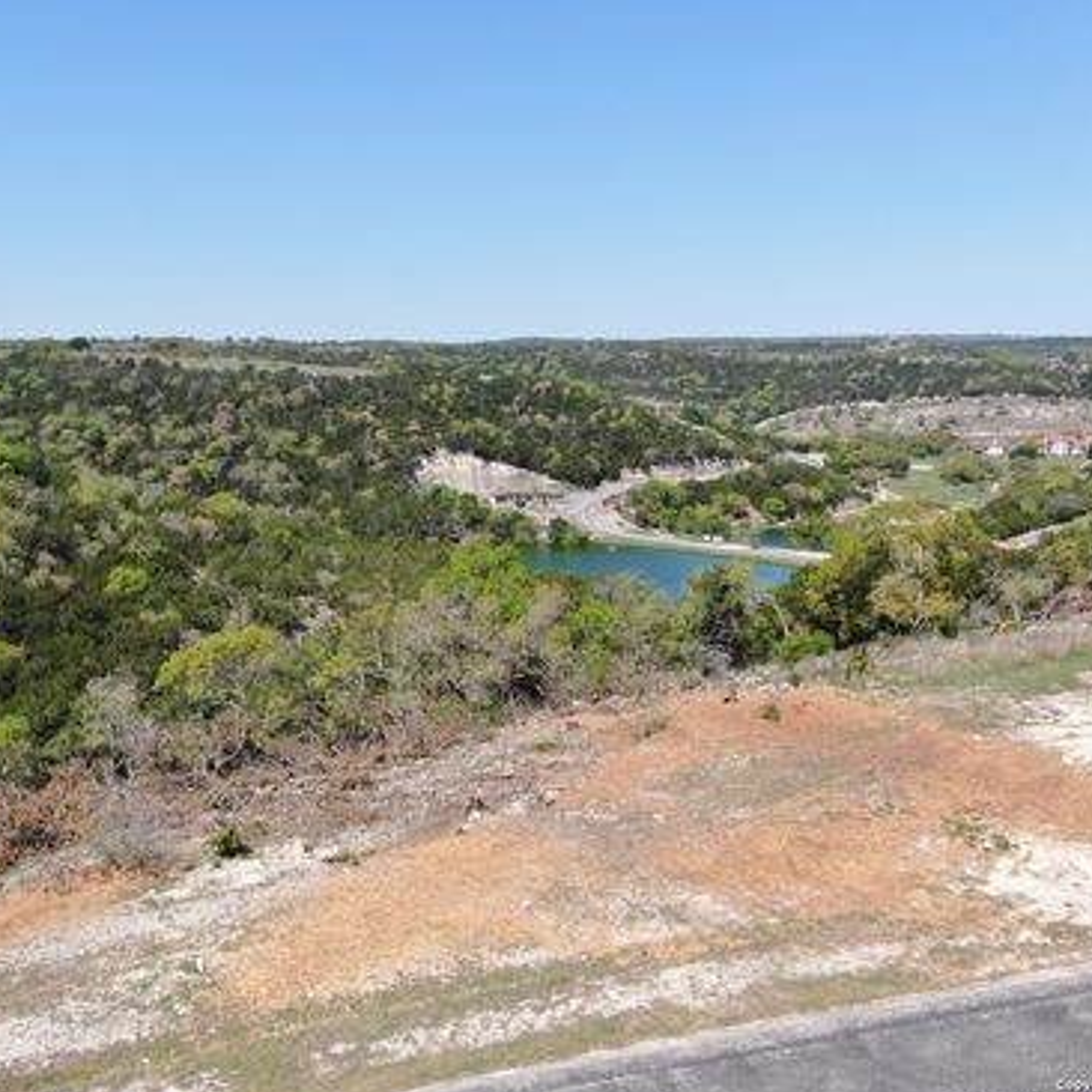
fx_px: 1249
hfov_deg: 46.9
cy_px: 550
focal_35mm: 35
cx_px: 421
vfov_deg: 47.2
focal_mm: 5.11
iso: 100
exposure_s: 1/800
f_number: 3
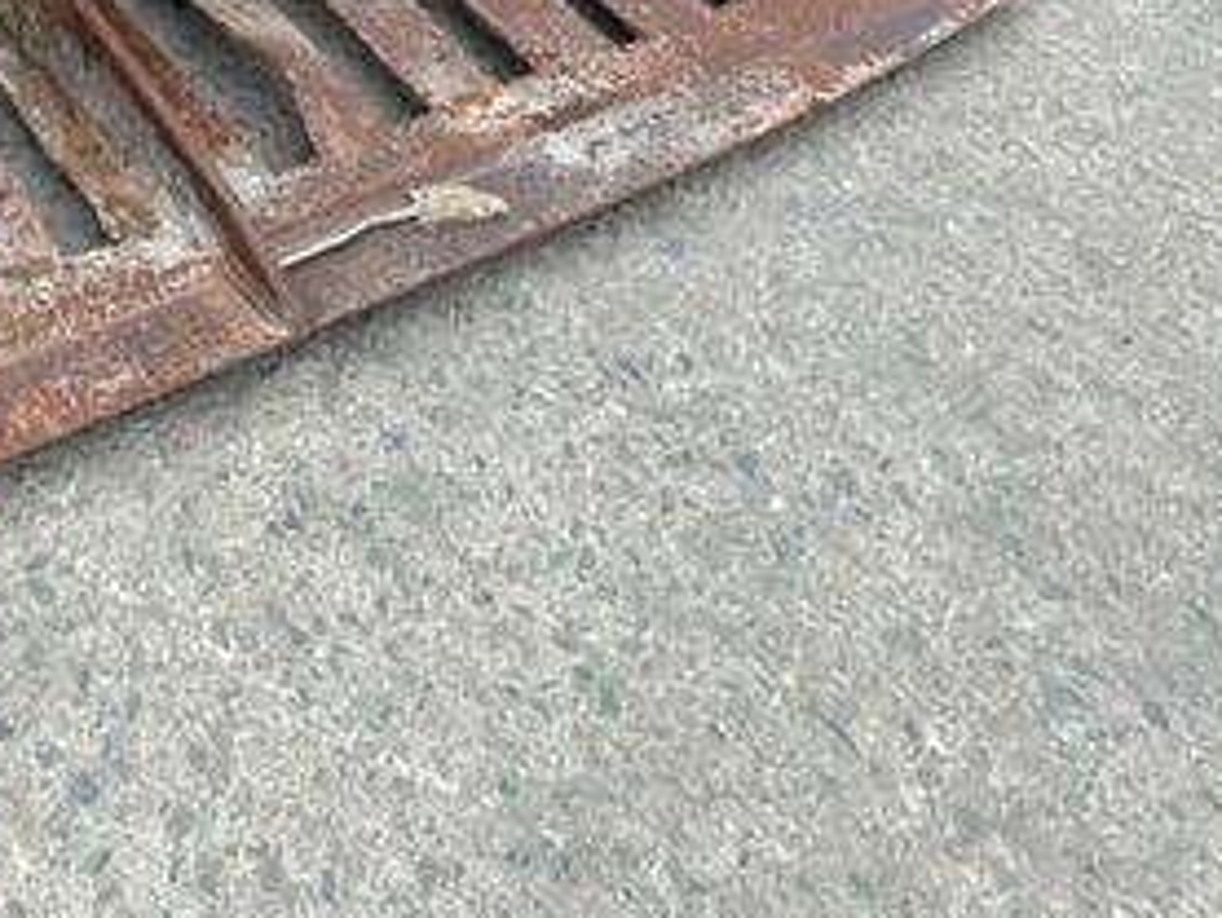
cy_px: -35
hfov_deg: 32.8
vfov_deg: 26.3
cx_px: -79
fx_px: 1836
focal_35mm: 52
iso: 80
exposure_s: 1/952
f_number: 1.78
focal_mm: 6.86
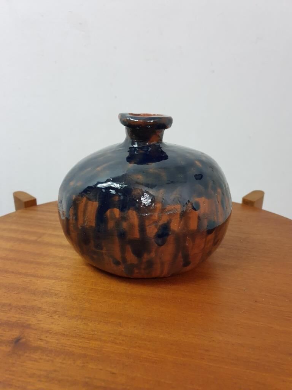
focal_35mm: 26
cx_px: 146
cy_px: 195
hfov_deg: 53.1
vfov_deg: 67.3
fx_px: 292
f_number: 1.5
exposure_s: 1/33
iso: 320
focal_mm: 4.3
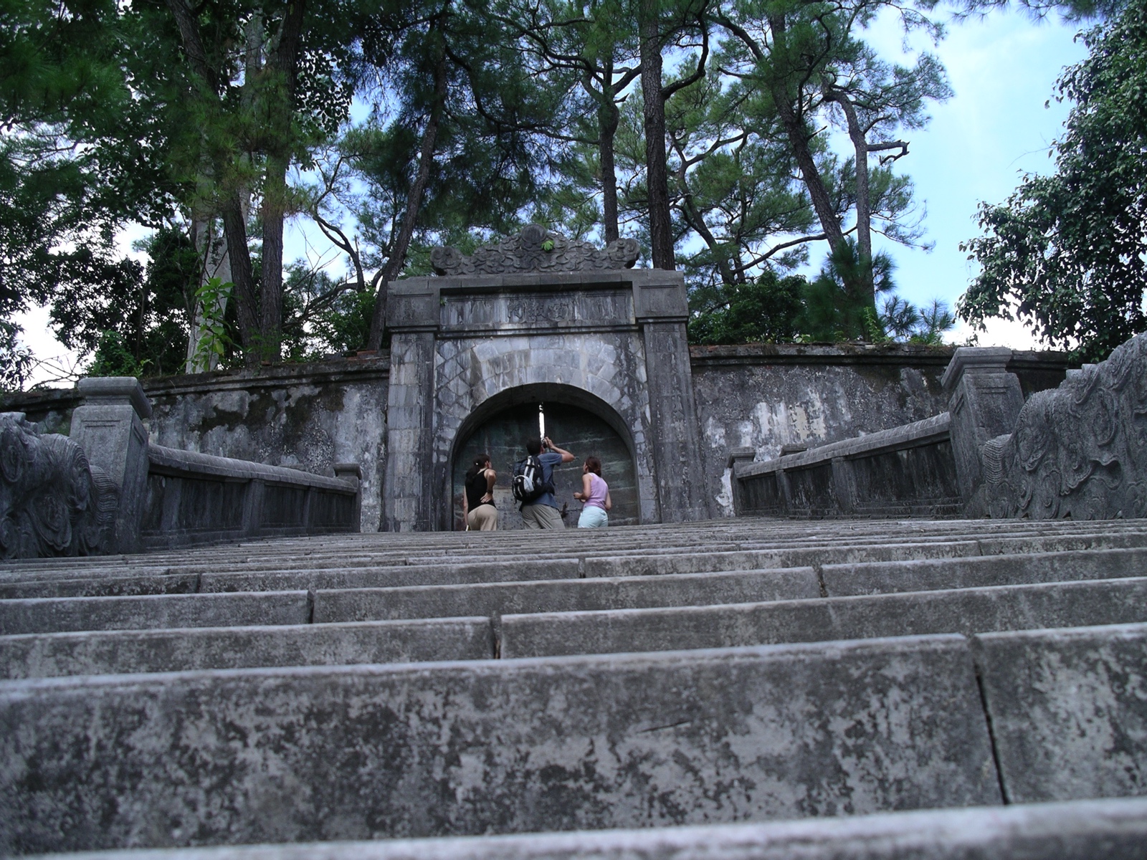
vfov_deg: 38.7
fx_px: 1226
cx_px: 574
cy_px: 430
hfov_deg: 50.1
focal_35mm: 37
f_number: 3.5
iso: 64
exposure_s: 1/250
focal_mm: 7.8
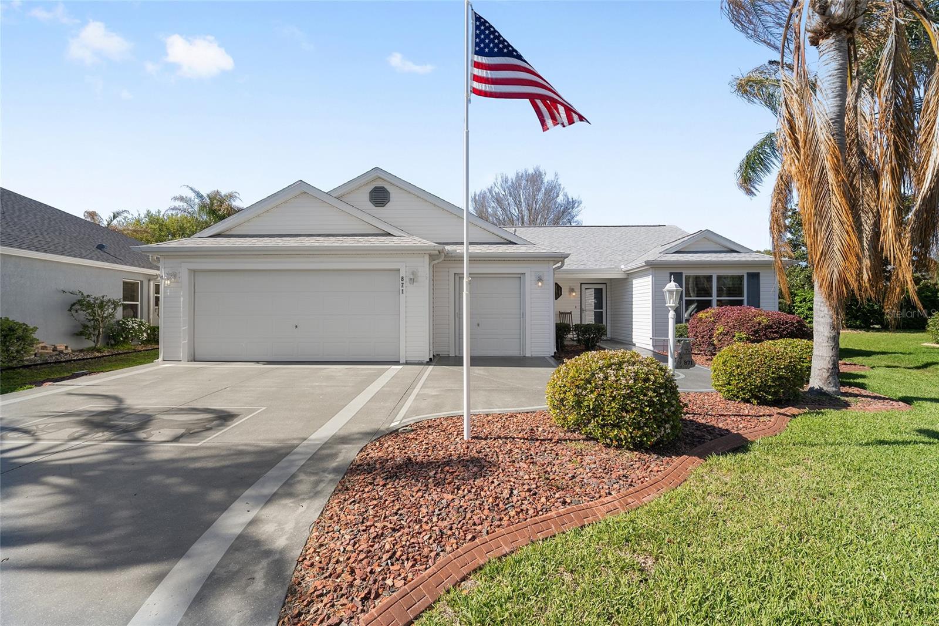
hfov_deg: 100.4
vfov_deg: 77.3
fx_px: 391
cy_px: 313
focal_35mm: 15
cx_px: 470
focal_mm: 15
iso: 100
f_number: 8
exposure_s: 1/320
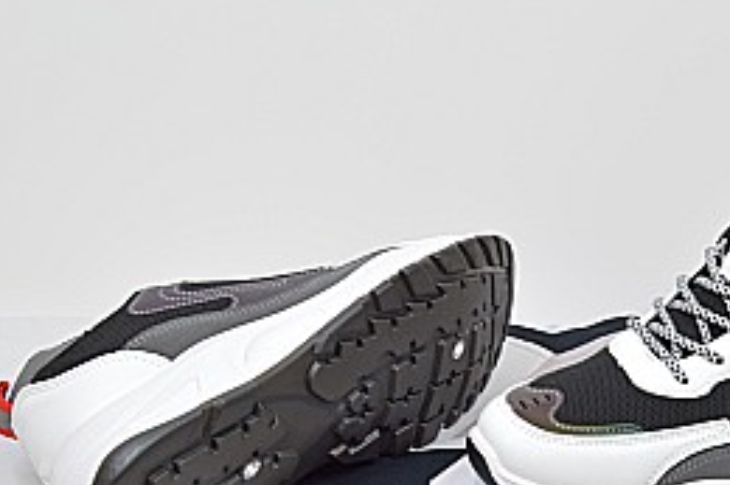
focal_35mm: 78
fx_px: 1581
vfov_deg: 17.3
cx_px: 573
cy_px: 383
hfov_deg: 25.6
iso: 400
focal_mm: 30
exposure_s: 1/15
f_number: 9
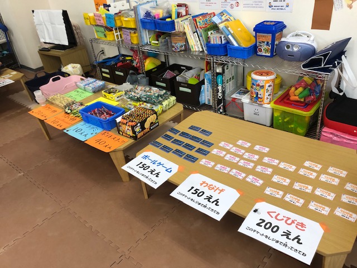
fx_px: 289
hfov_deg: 63.4
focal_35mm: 28
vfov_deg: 49.7
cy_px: 134
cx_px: 178
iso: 32
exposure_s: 1/25
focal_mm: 4
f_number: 1.8
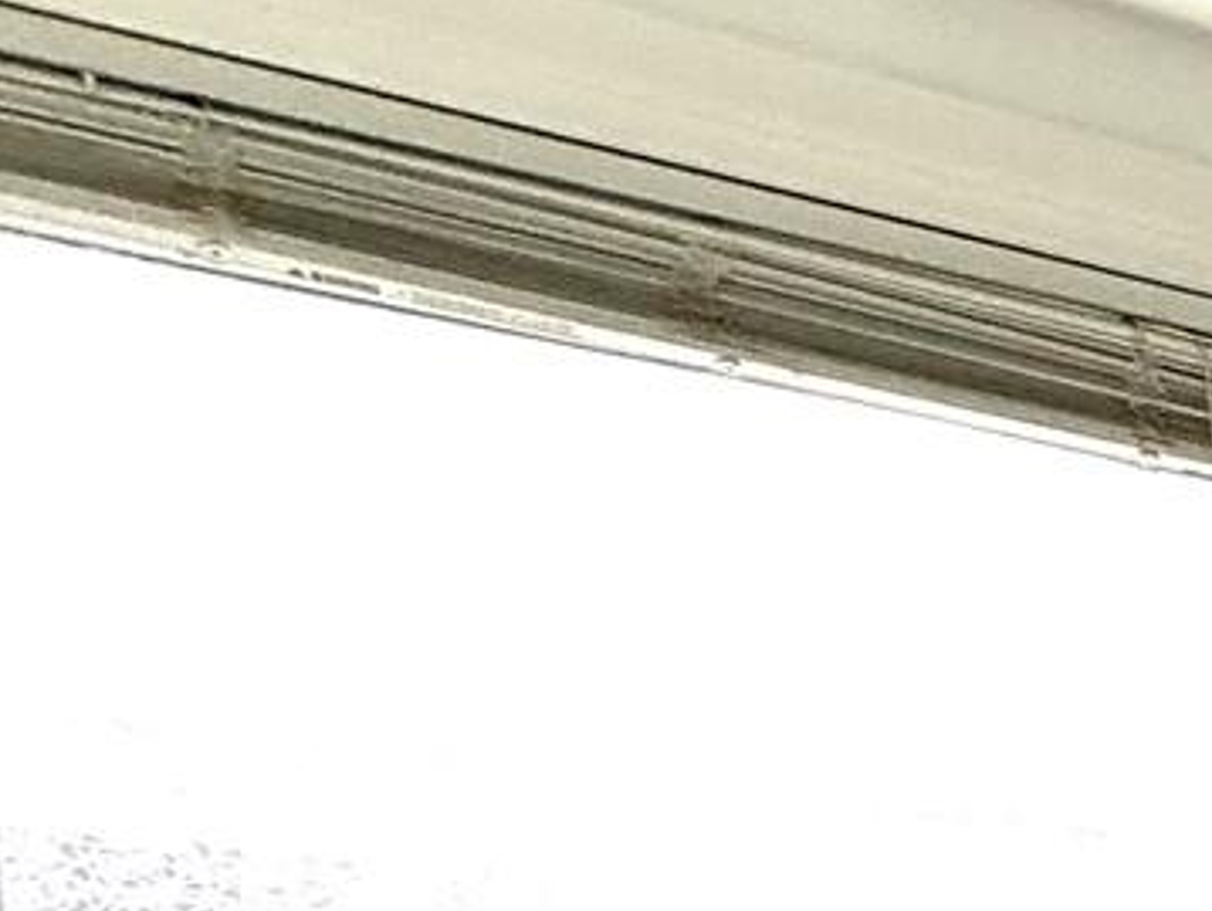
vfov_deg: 15.6
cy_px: 1666
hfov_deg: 13.2
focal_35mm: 80
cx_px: 3247
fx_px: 2803
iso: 64
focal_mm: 2.22
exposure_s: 1/120
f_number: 2.2
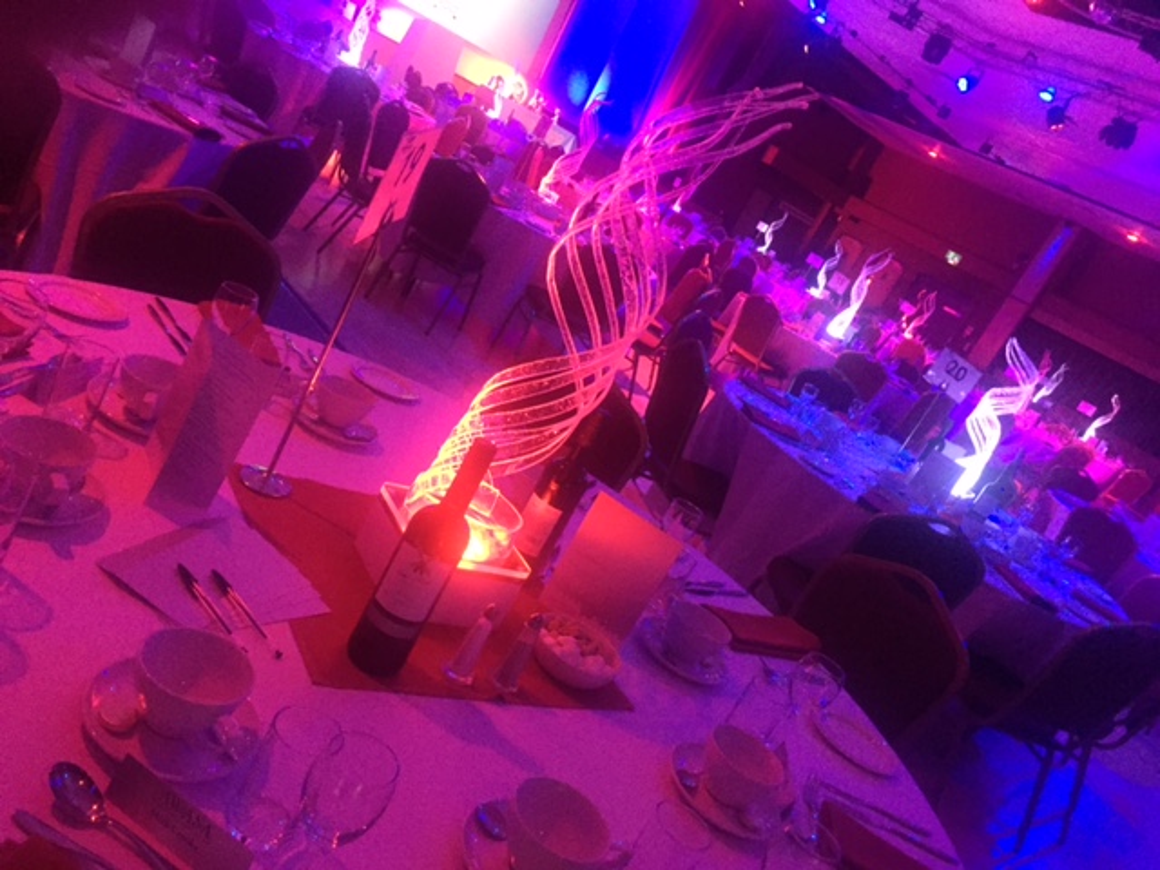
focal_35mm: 29
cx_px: 580
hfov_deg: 61.7
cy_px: 435
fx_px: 972
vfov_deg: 48.2
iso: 320
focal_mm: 4.15
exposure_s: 1/17
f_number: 2.2
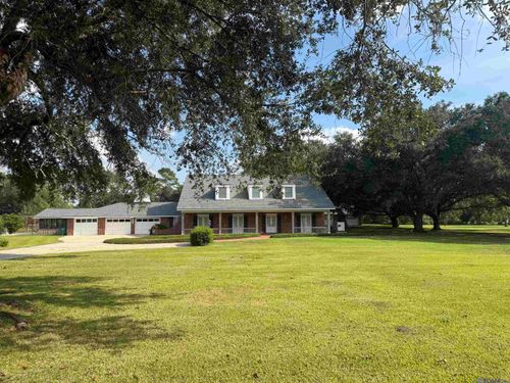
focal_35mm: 24
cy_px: 192
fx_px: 354
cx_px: 255
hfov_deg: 71.6
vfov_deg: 56.8
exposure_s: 1/2801
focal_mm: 6.76
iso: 80
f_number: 1.78
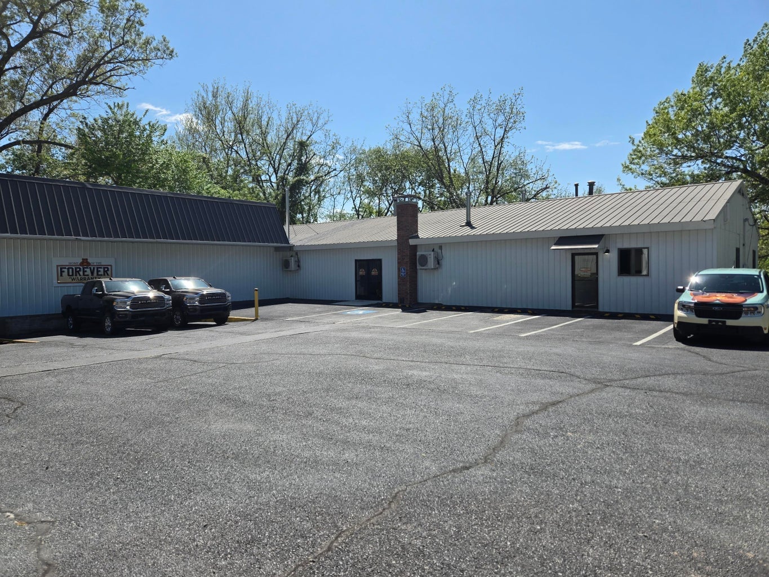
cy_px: 288
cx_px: 384
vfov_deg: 58.9
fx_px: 511
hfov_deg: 73.9
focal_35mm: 23
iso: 32
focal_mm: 5.4
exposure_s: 1/2921
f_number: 1.8
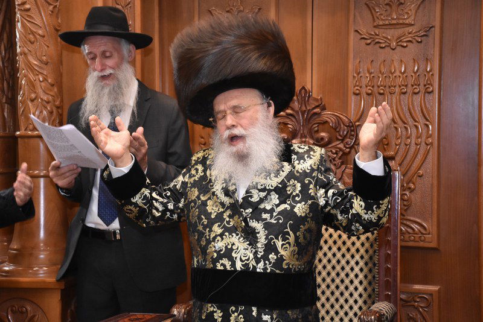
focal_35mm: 75
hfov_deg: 27.0
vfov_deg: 18.2
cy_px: 161
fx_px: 1007
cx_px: 242
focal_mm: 50
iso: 3200
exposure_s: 1/100
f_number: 5.6
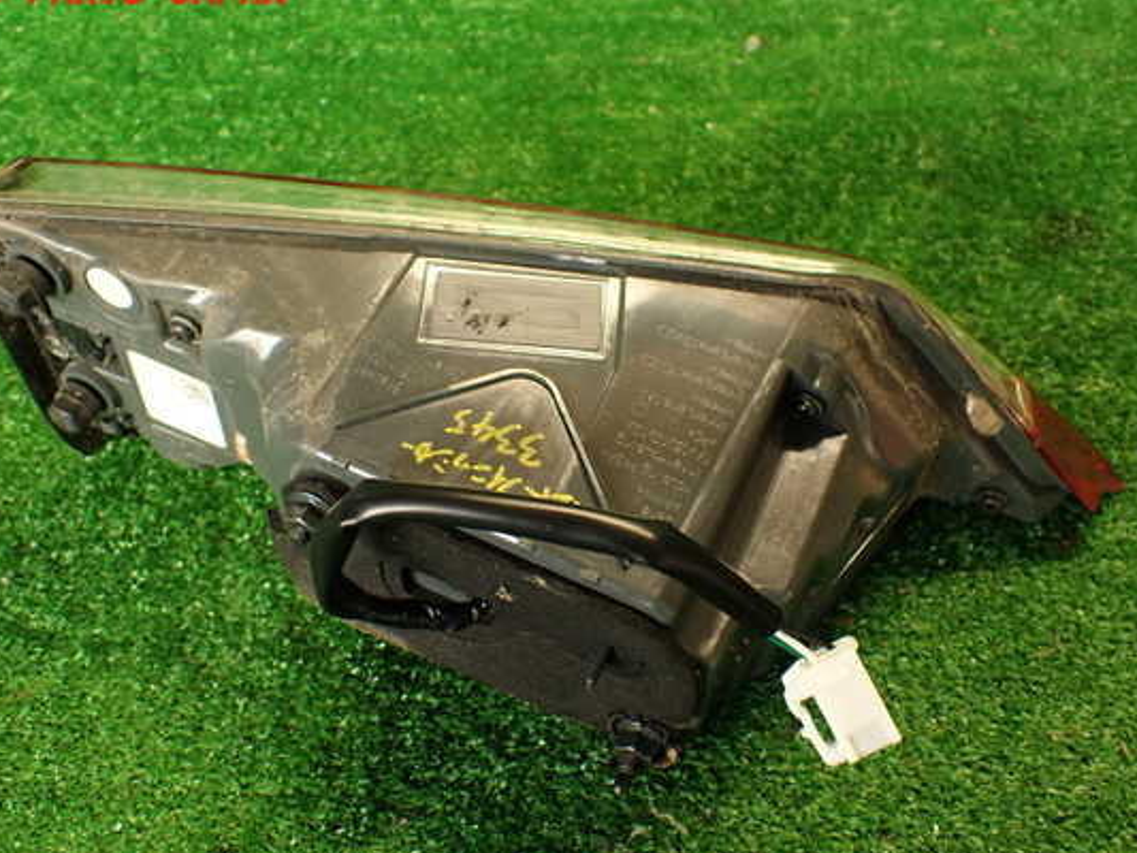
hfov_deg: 51.3
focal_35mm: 36
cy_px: 444
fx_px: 1183
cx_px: 538
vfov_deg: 39.7
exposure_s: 1/30
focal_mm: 5.79
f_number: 2.4
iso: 250
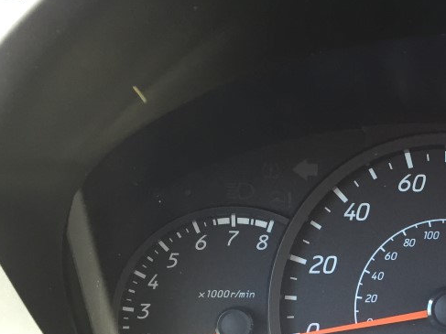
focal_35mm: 61
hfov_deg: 29.5
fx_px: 786
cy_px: 304
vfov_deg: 23.4
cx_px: 451
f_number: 2.2
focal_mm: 4.15
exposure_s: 1/30
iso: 64
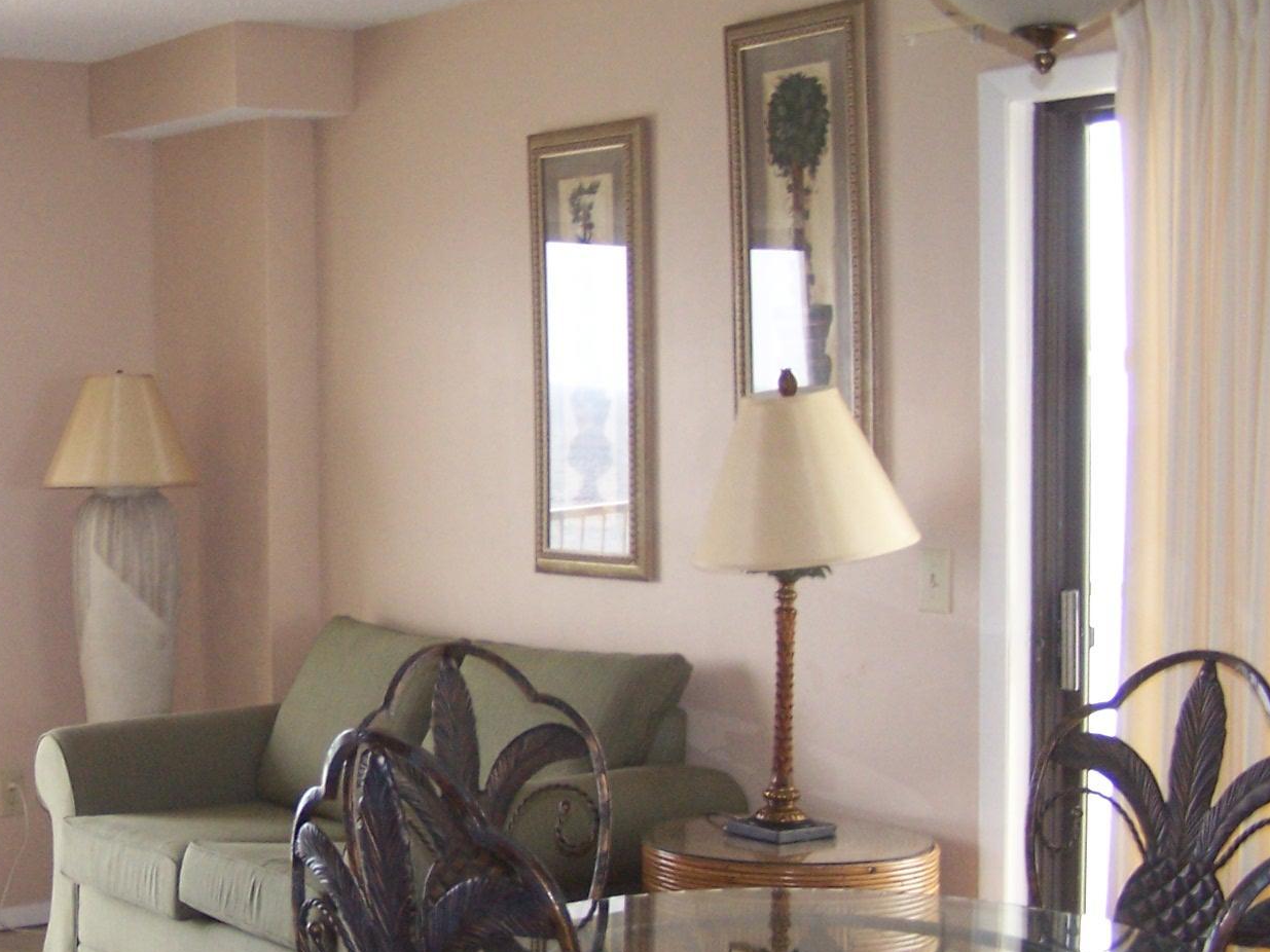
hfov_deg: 30.2
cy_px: 571
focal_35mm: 63
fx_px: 2311
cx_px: 317
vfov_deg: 23.2
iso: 140
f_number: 2.8
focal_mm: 6.3
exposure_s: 1/90
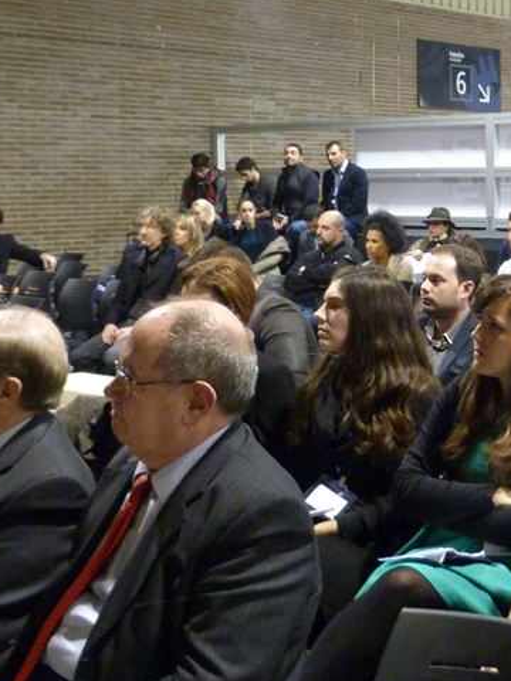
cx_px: 477
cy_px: 241
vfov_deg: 30.1
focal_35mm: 64
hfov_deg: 22.3
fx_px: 1260
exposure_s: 1/15
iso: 400
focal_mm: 5.3
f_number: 2.9
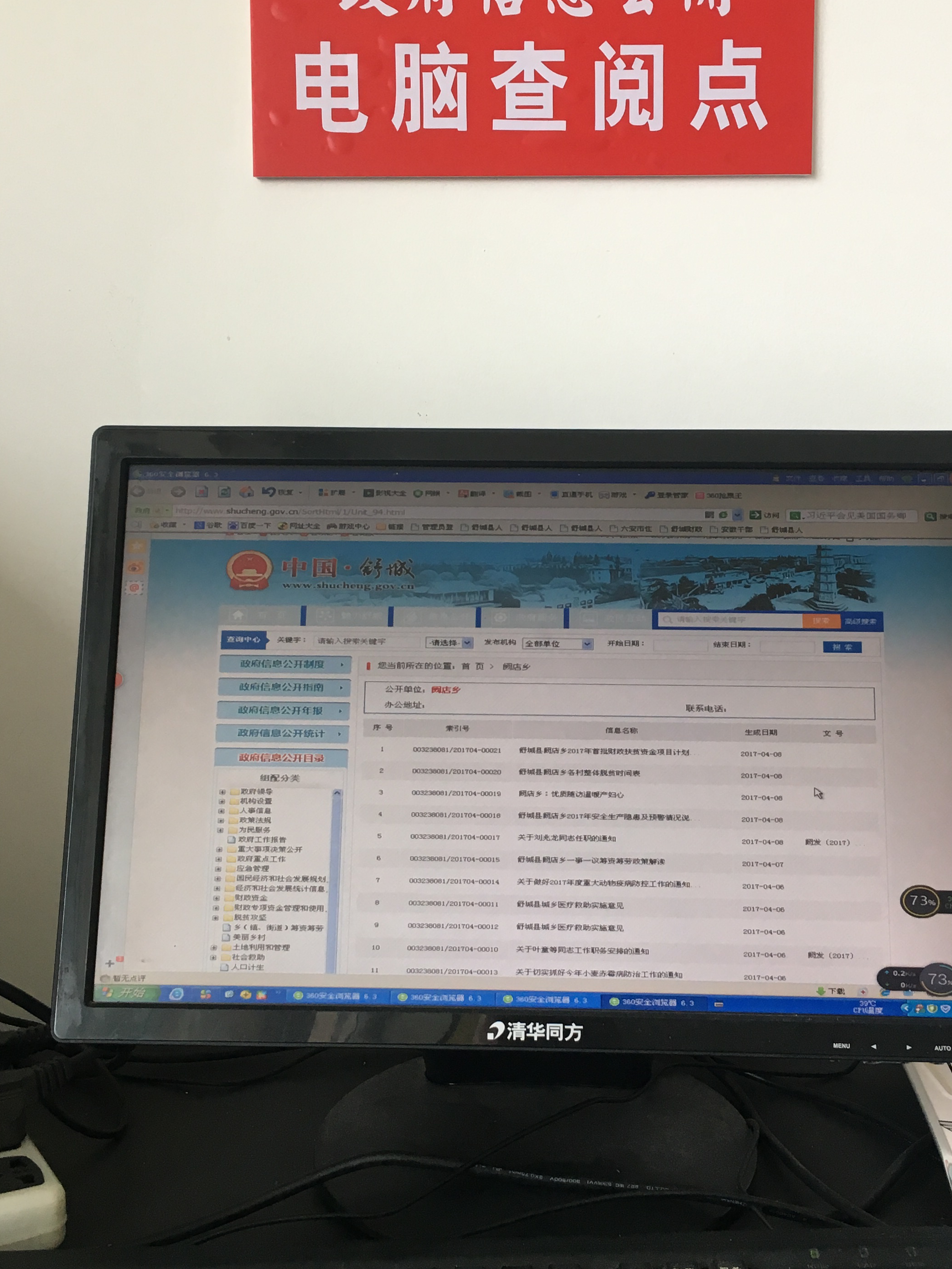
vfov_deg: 44.8
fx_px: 1540
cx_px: 517
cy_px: 606
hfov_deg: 34.3
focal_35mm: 42
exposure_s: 1/33
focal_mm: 4.15
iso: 64
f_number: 2.2
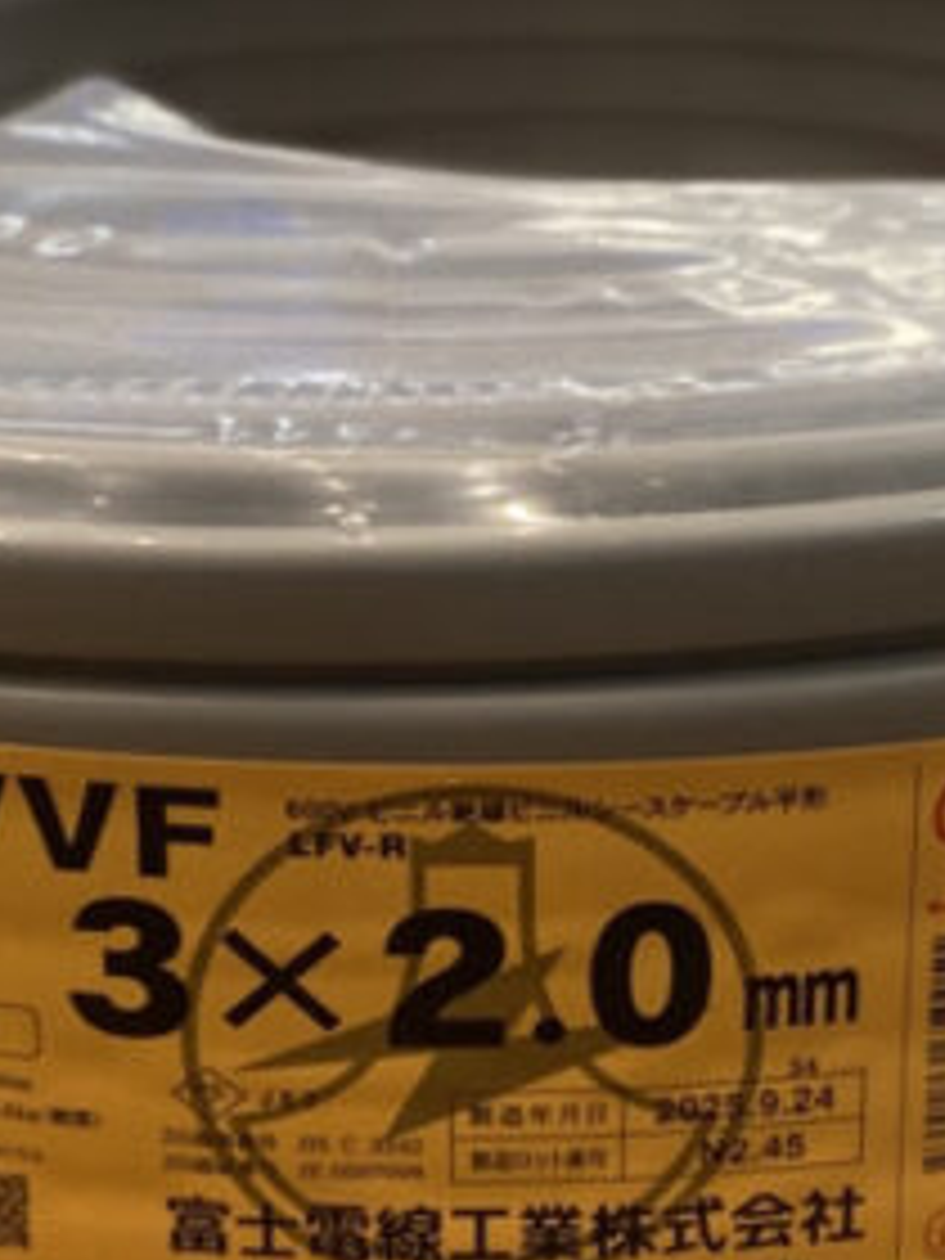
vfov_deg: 20.6
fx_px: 3458
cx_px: 526
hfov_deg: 15.6
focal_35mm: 95
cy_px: 562
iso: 50
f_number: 1.8
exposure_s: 1/122
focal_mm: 4.25
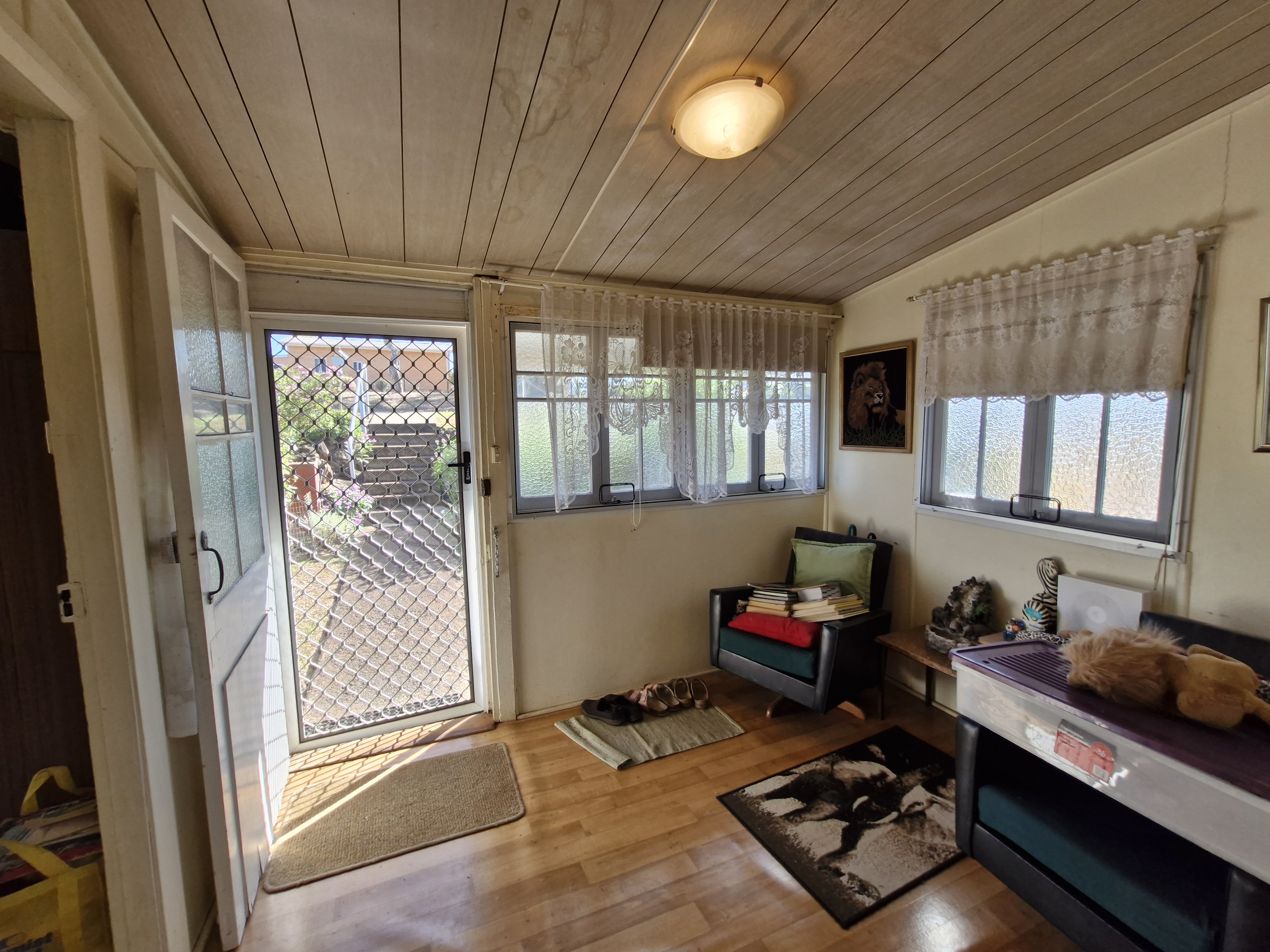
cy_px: 463
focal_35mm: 14
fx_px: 514
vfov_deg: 85.7
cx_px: 655
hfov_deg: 102.0
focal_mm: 1.74
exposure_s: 1/100
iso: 64
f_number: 2.2
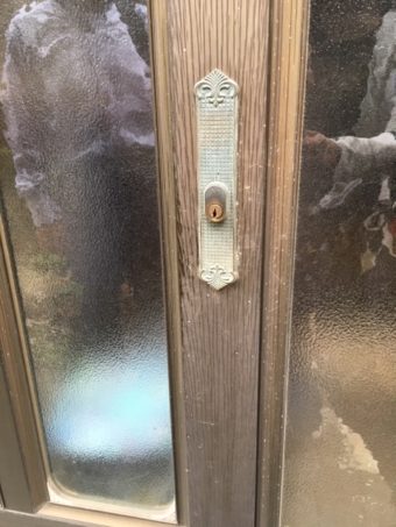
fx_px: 442
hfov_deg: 48.2
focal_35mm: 29
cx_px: 198
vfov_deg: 61.6
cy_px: 264
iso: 25
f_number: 2.2
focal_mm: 4.15
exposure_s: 1/30
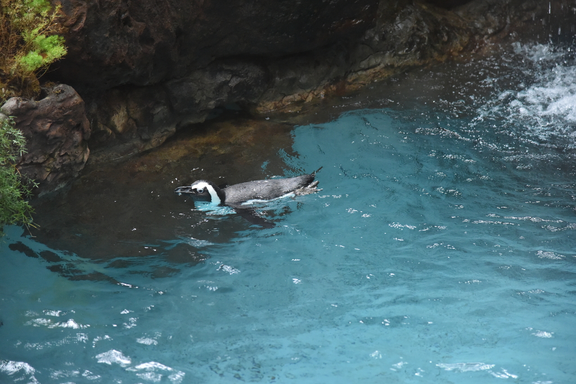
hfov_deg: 17.1
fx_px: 1920
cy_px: 192
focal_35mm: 120
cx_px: 288
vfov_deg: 11.4
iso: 5600
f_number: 4
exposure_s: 1/250
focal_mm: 120
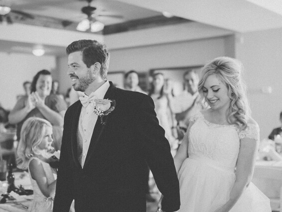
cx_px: 139
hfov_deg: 41.3
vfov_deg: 31.5
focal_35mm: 46
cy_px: 109
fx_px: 375
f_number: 1.4
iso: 500
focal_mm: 35
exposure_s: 1/160
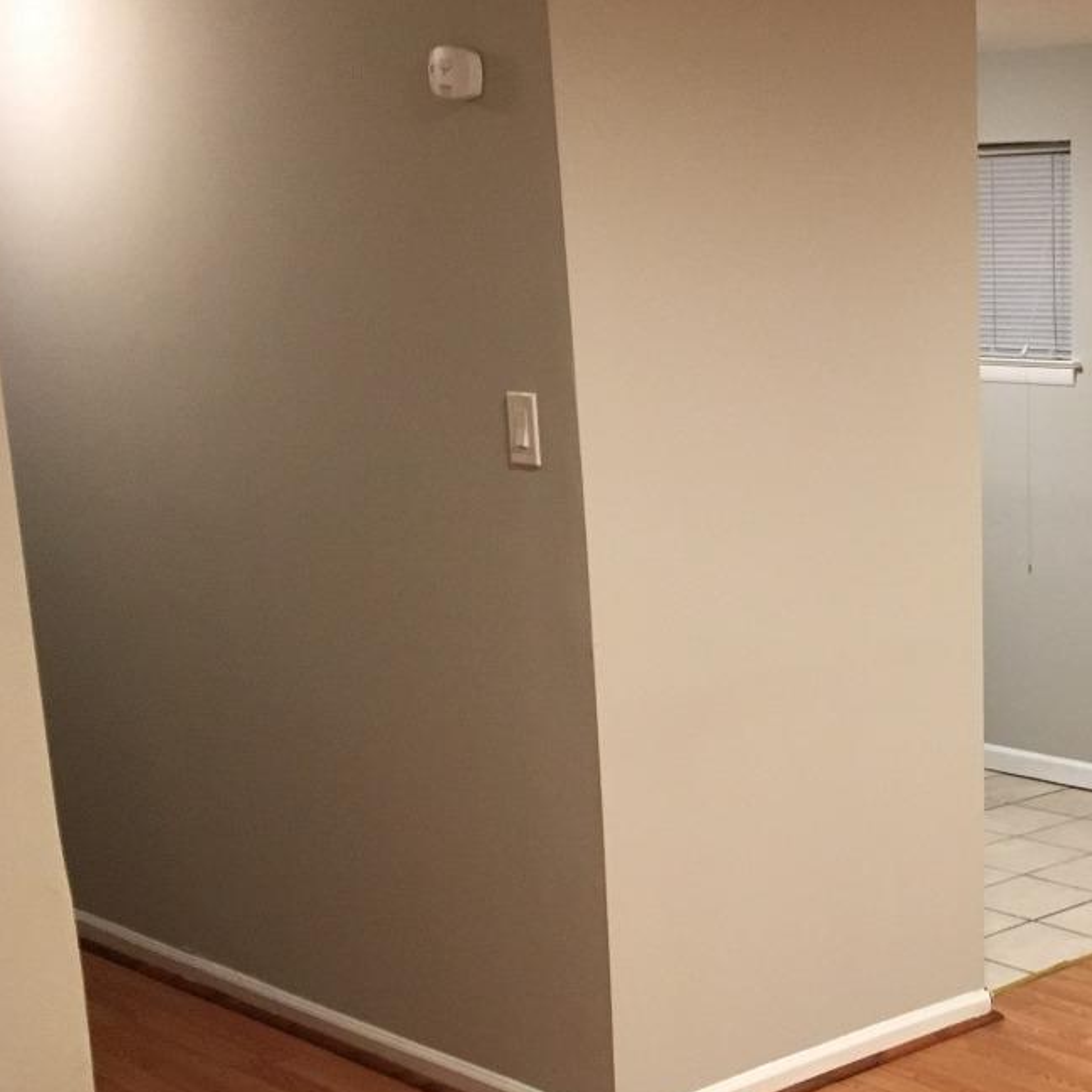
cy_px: 800
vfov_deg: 29.6
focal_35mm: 57
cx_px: 1146
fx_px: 2034
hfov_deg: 27.9
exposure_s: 1/30
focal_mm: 4.15
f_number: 2.2
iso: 125
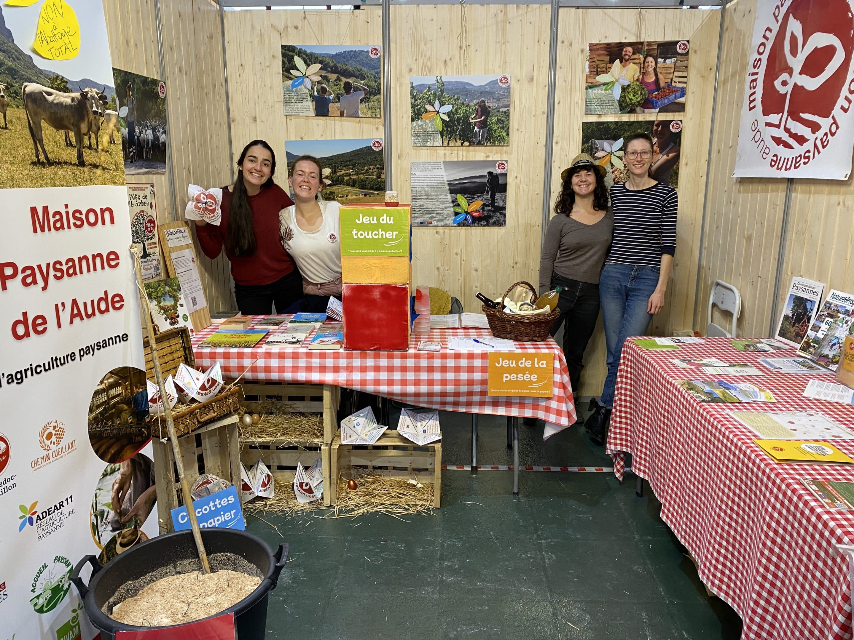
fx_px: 641
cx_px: 427
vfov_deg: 53.1
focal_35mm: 26
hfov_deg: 67.3
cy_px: 320
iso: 100
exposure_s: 1/50
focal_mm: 4.25
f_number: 1.8
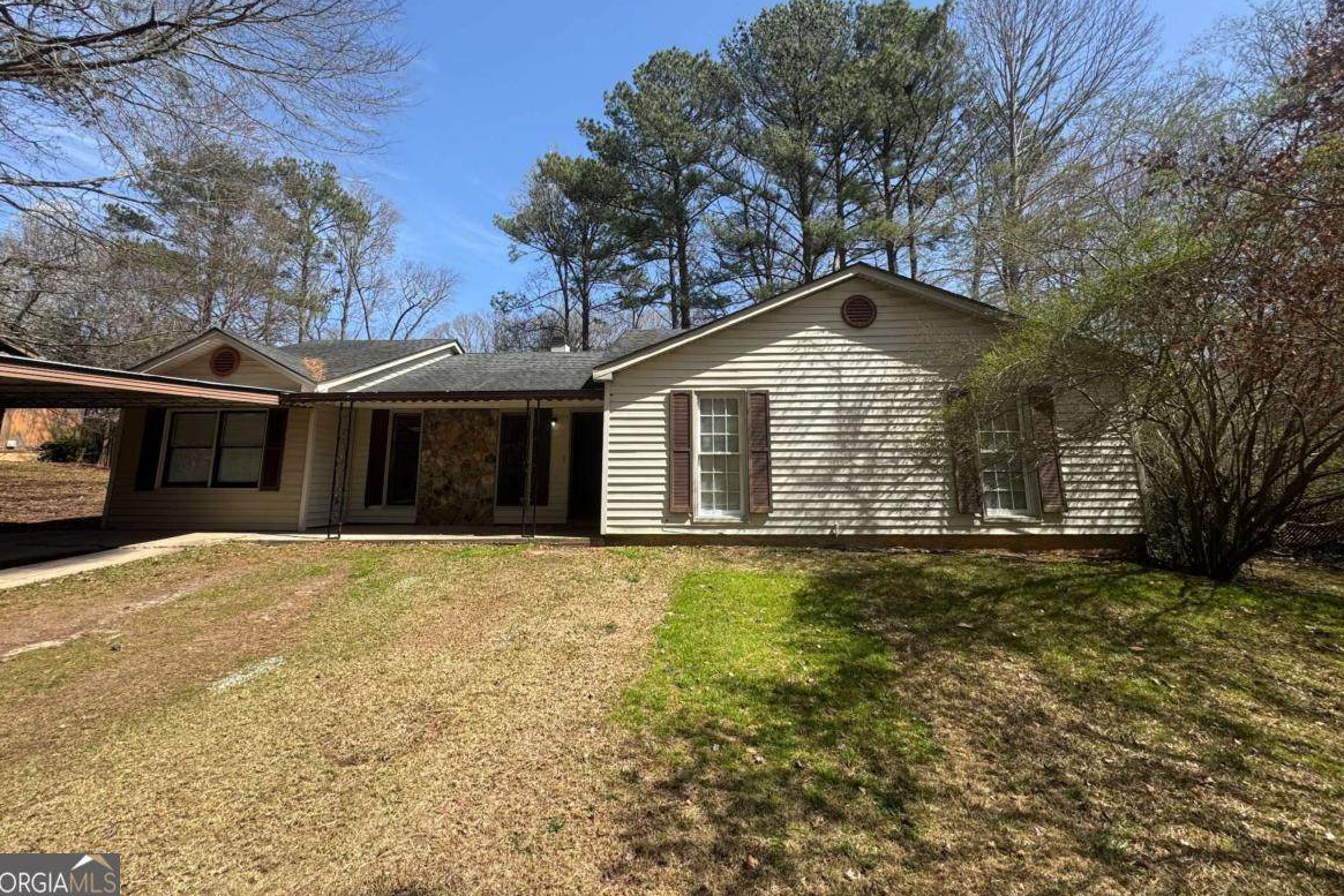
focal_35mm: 15
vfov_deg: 76.9
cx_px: 656
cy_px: 386
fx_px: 560
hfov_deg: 100.4
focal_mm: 2.22
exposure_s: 1/1477
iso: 50
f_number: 2.2
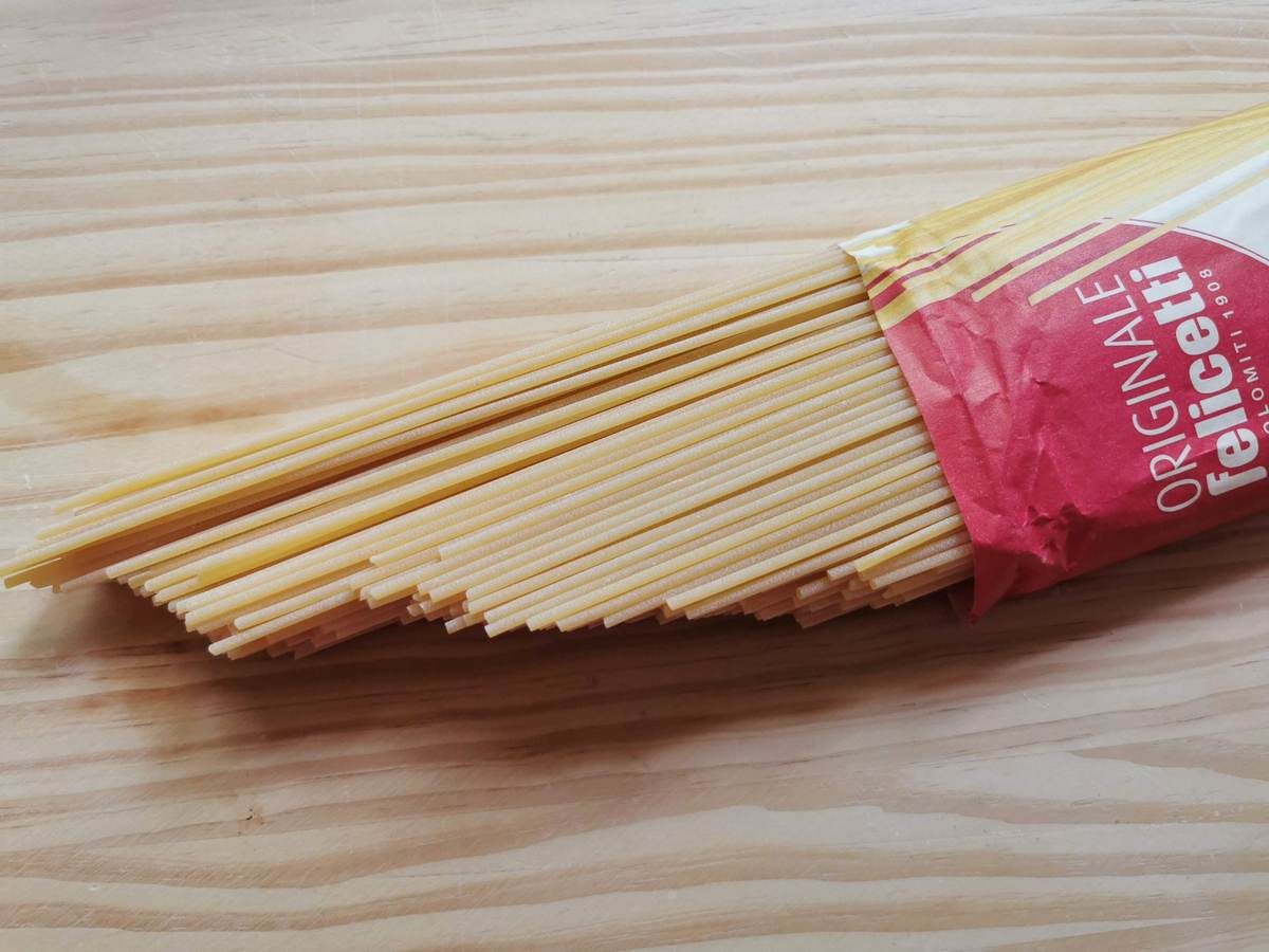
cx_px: 634
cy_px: 476
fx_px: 990
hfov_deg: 65.3
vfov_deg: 51.4
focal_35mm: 27
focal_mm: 5.56
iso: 64
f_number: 1.6
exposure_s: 1/100
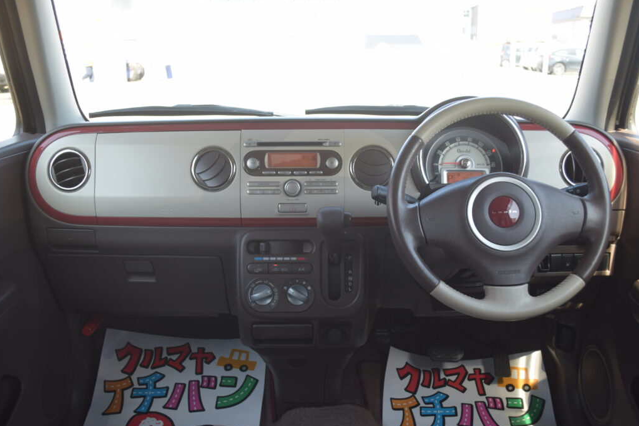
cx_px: 312
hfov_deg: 54.4
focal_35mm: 35
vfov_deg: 37.9
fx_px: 621
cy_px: 218
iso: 280
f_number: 4
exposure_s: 1/125
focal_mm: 22
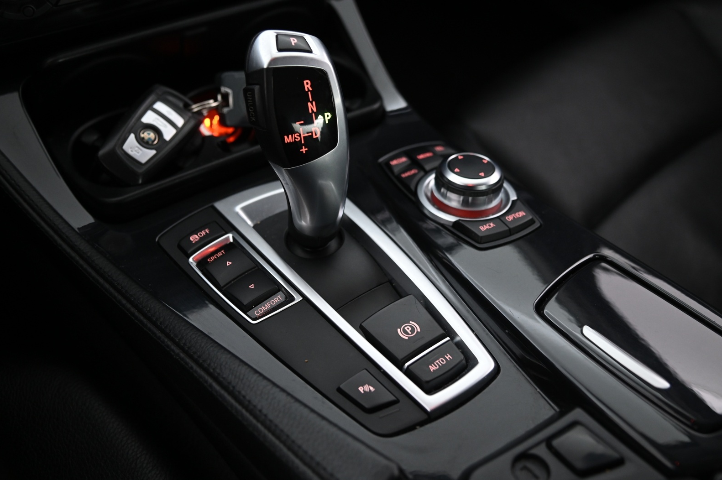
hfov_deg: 49.6
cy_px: 236
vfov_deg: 34.2
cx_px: 366
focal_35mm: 39
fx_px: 781
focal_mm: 38
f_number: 4
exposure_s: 1/20
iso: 2000
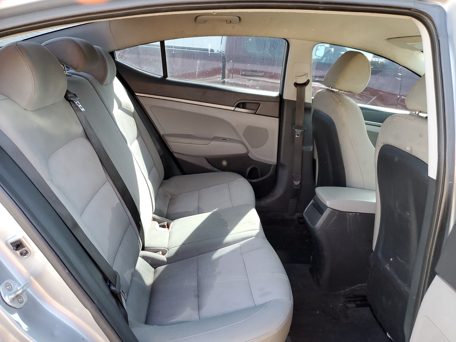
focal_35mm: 26
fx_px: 343
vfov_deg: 53.1
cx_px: 228
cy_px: 171
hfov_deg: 67.3
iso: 65
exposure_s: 1/120
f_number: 1.5
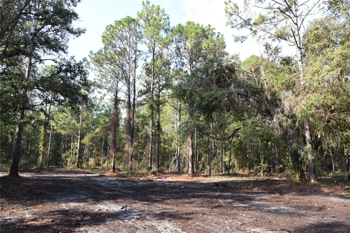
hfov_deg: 73.7
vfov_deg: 53.1
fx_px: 233
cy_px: 116
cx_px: 175
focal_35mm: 24
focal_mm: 24
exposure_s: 1/400
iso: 1250
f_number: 10
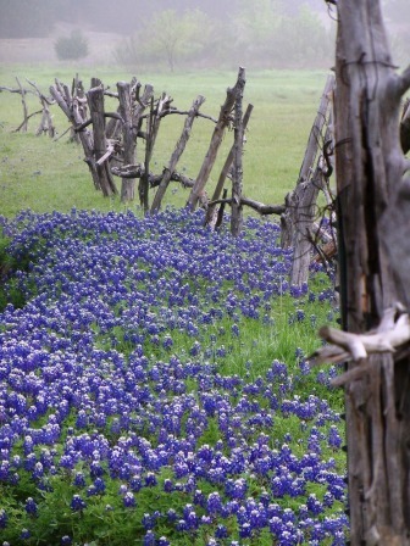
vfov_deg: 11.4
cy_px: 273
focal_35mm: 173
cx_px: 205
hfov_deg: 8.6
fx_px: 2732
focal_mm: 30.5
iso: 200
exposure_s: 1/500
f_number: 4.3
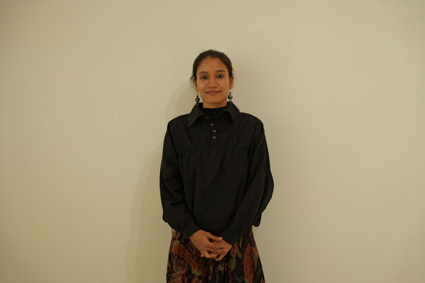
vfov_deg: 23.8
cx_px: 212
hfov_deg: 35.1
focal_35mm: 57
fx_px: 673
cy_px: 142
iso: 2000
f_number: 2.8
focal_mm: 57
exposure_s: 1/160
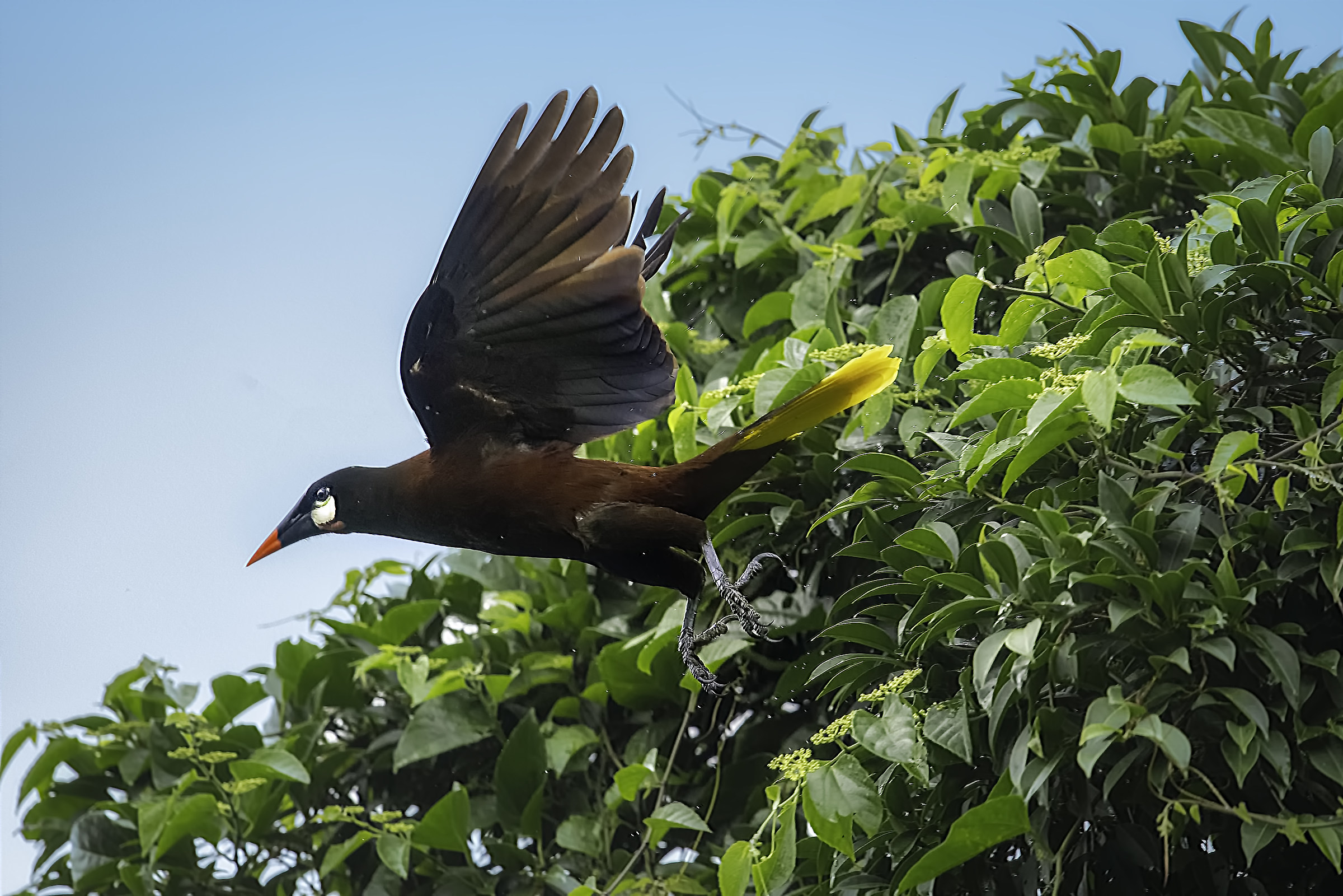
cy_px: 448
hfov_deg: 4.6
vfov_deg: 3.1
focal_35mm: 450
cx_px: 672
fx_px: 16786
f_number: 5.6
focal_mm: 300
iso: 3200
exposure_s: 1/2000
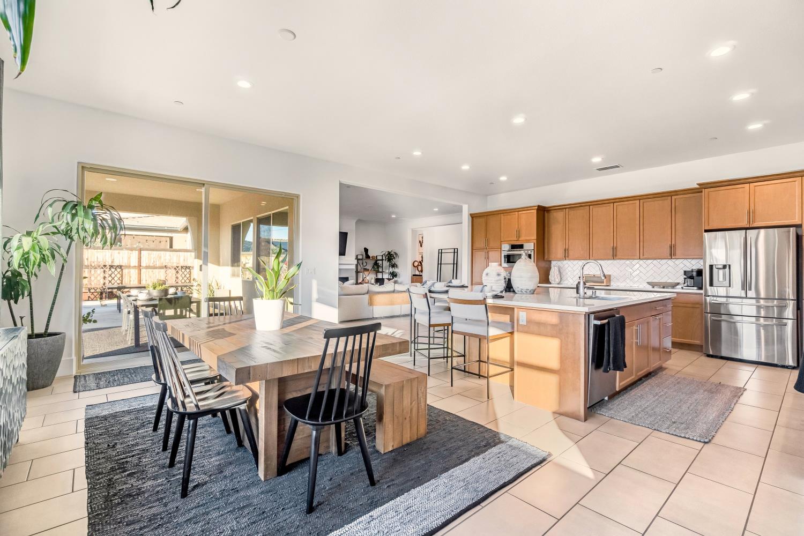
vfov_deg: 72.1
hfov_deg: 95.0
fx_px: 368
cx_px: 402
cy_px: 268
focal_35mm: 16
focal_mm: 11
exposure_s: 1/30
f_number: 9
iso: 400
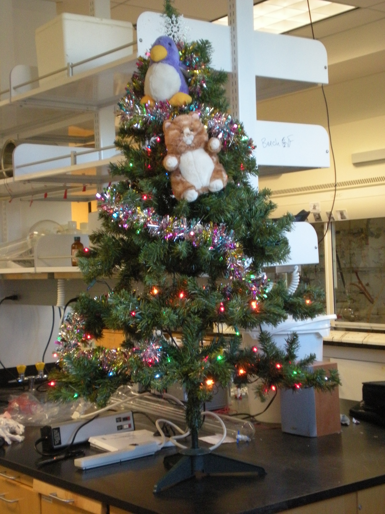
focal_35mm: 56
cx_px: 192
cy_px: 257
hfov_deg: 26.1
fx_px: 830
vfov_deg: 34.3
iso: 400
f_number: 3.9
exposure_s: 1/37
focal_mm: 9.3
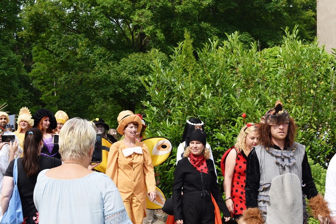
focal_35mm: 82
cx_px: 168
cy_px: 112
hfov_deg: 24.6
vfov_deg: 16.6
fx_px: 770
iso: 100
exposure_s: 1/200
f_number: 10
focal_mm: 55
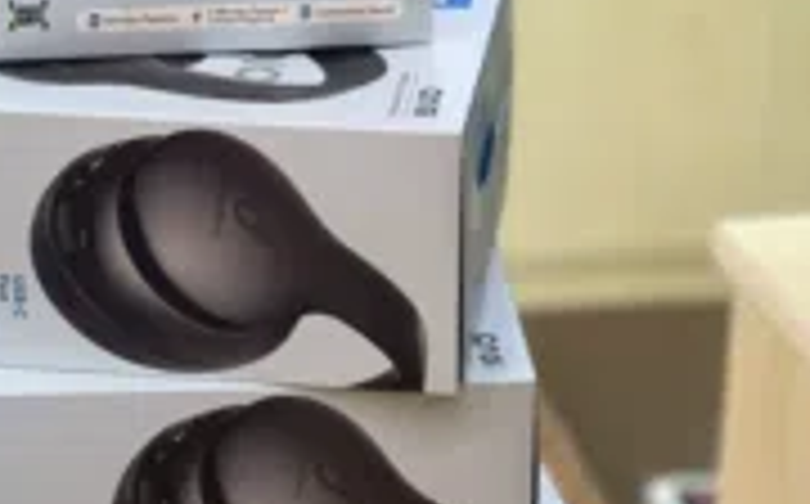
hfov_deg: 13.8
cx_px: 194
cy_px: 212
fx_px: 3329
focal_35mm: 151
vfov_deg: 8.7
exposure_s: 1/33
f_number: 2.2
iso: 160
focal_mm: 7.5
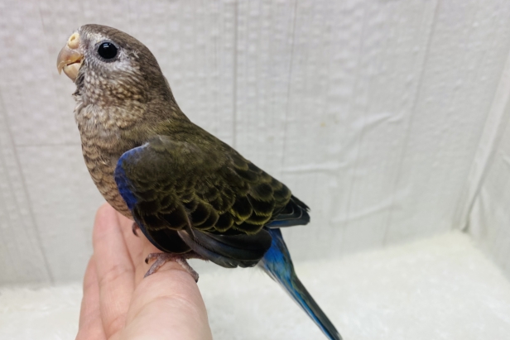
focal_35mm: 27
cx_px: 246
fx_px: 383
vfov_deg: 47.8
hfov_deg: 67.4
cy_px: 145
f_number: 1.8
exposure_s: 1/100
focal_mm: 4.25
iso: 80
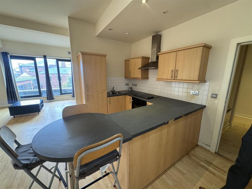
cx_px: 126
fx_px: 102
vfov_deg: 85.7
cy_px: 94
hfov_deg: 102.1
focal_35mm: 14
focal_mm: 2.22
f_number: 2.2
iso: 320
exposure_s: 1/50
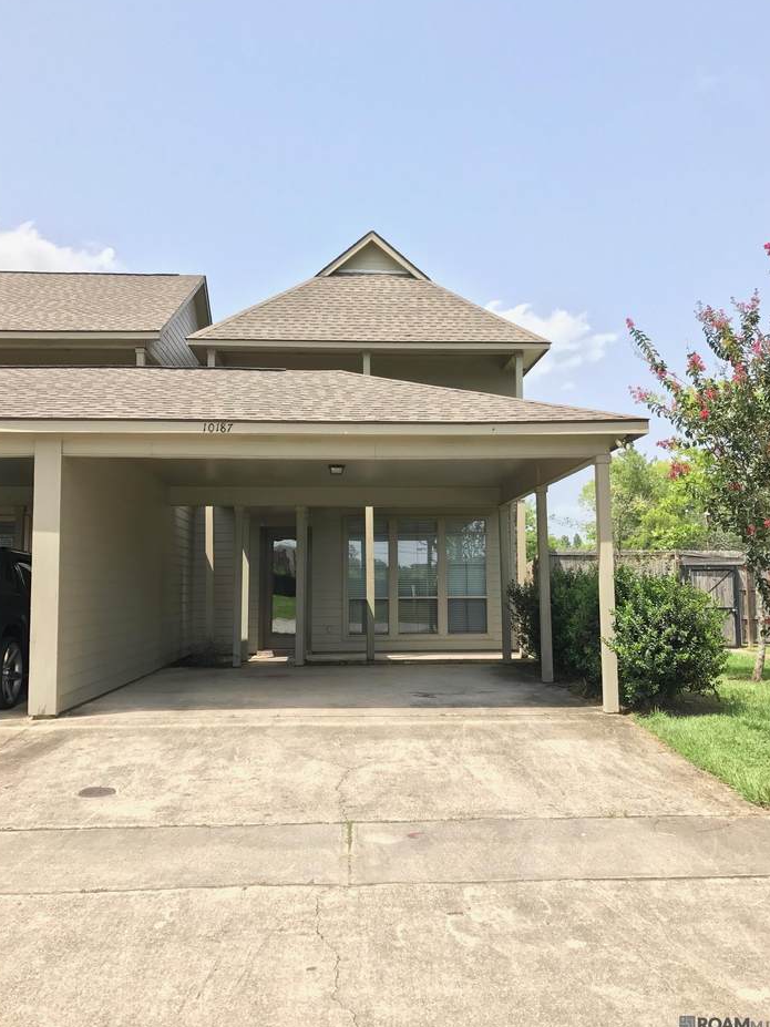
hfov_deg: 48.2
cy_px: 500
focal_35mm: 29
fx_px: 860
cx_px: 383
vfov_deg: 61.7
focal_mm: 3.99
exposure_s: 1/1088
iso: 20
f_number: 1.8
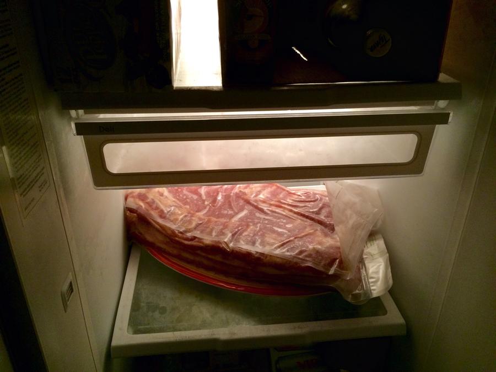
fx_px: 416
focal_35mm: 29
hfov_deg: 61.7
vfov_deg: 48.2
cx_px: 248
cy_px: 186
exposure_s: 1/30
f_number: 2.2
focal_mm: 4.15
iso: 250
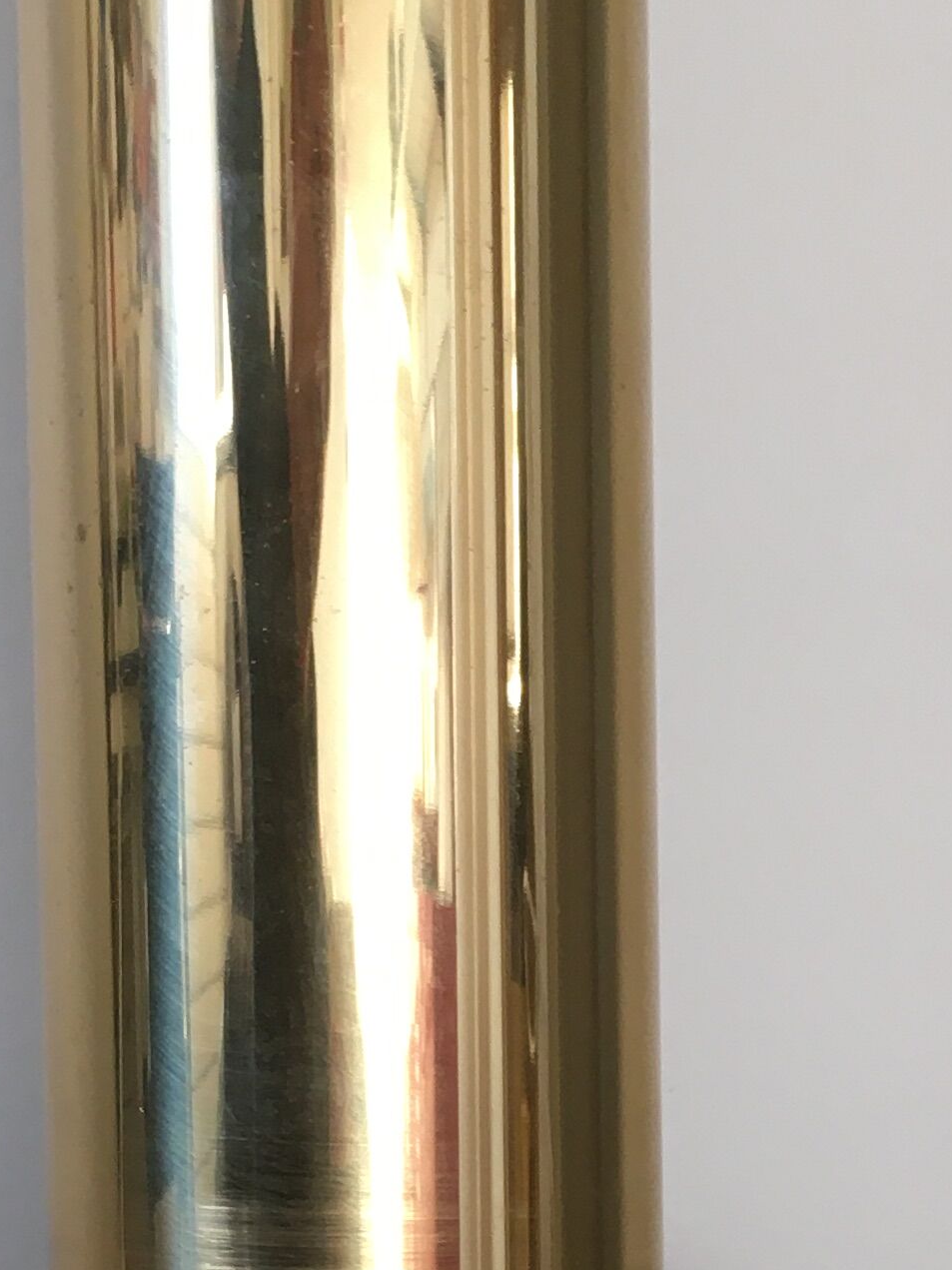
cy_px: 1103
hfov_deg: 16.1
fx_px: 3374
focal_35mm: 92
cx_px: 478
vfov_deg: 20.9
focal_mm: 4.15
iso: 25
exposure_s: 1/33
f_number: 2.2
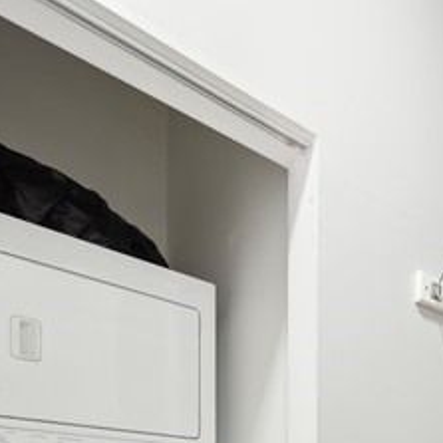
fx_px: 463
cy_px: 517
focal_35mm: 32
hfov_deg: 49.7
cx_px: 312
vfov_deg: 39.1
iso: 400
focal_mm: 14
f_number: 9.5
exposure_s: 1/1.43
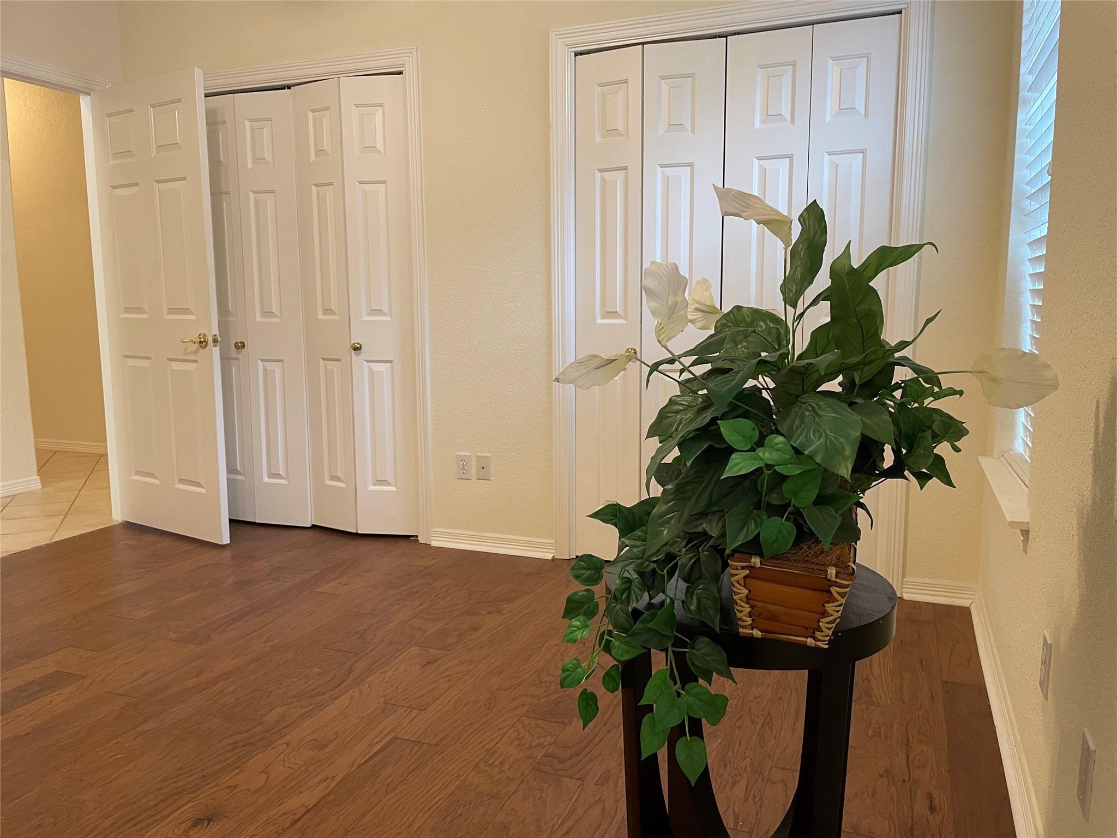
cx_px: 558
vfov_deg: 53.1
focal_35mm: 26
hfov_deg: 67.3
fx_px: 839
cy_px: 419
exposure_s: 1/60
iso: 125
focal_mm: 4.2
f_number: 1.6
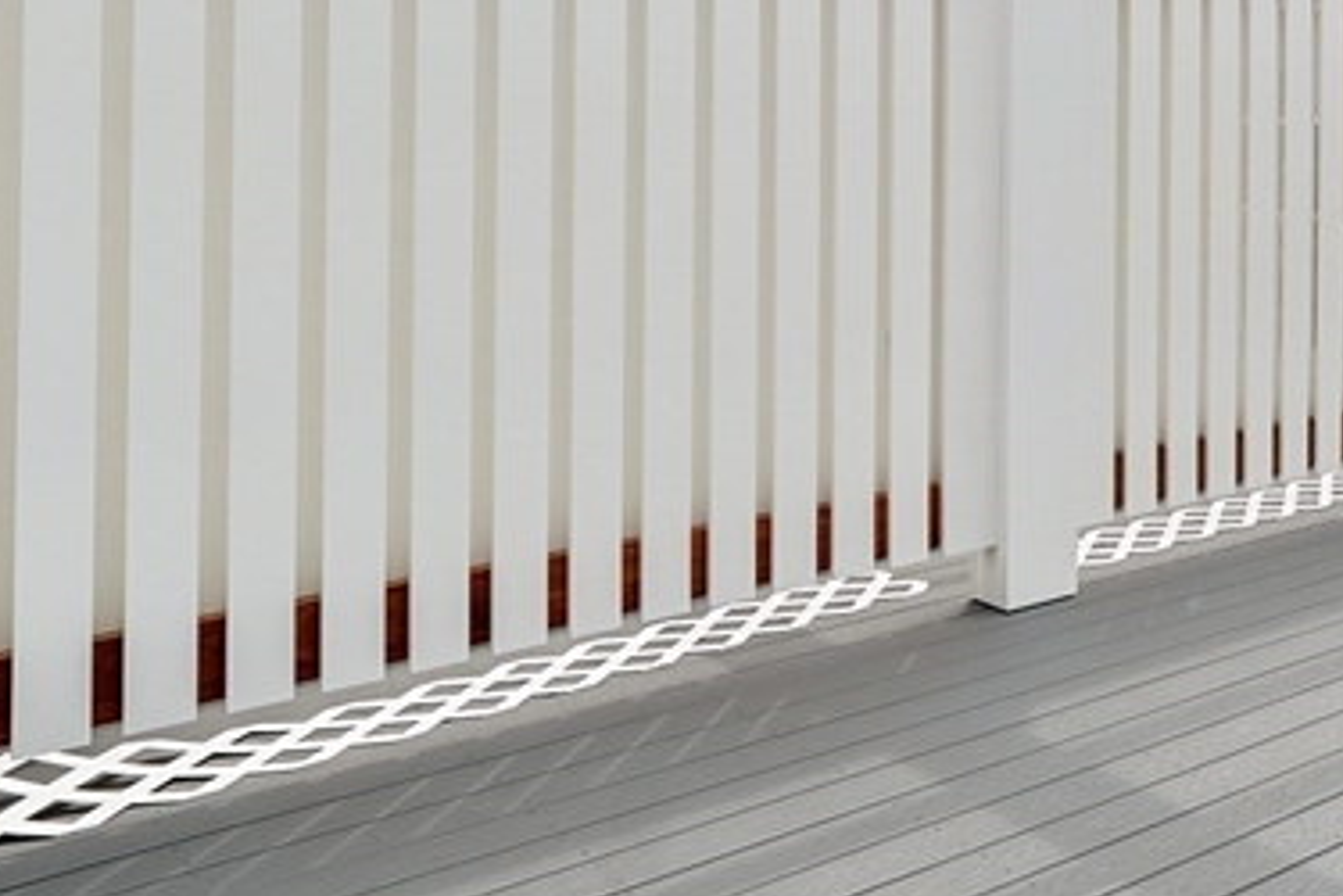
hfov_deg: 36.6
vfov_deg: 31.4
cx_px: 1608
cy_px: 120
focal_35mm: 41
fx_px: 1529
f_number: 9
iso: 100
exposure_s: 1/125
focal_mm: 10
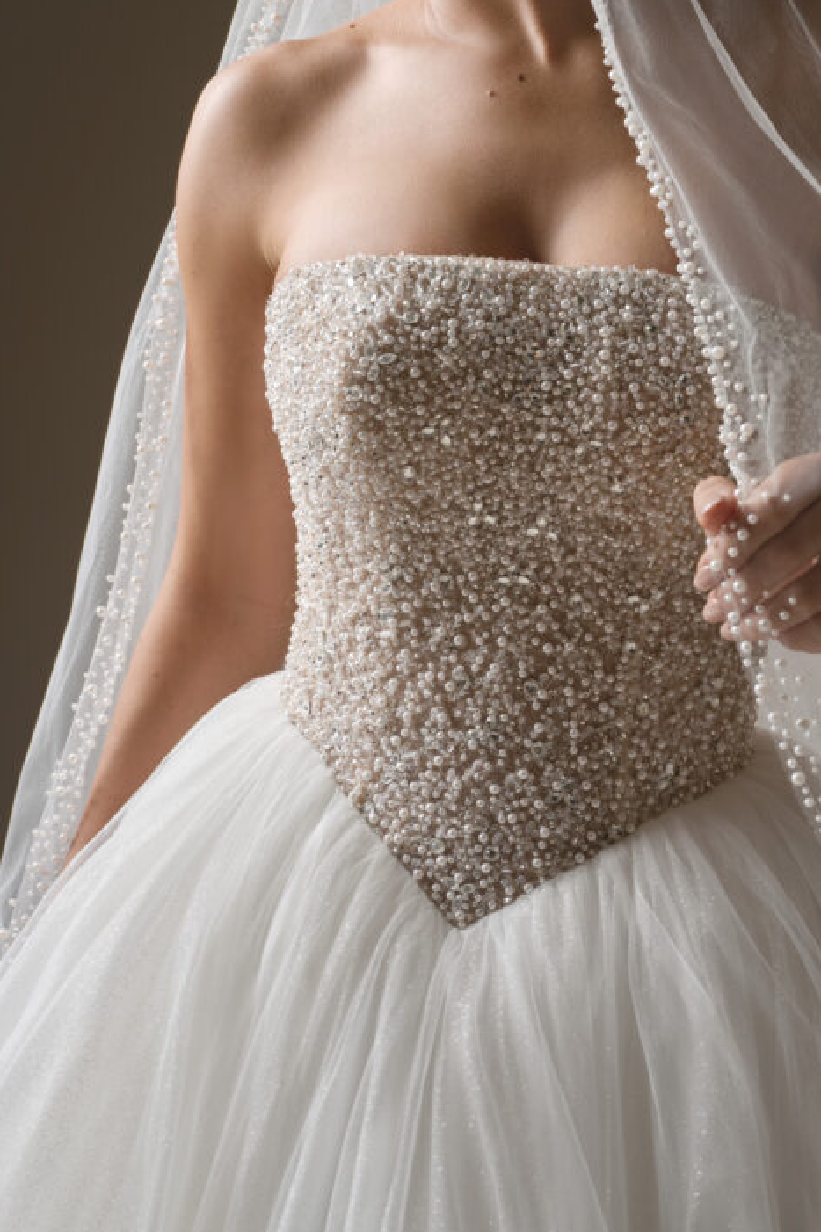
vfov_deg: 26.4
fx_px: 2601
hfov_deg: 17.9
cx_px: 517
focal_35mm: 76
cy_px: 344
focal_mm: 63.7
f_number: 9
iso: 500
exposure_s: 1/125
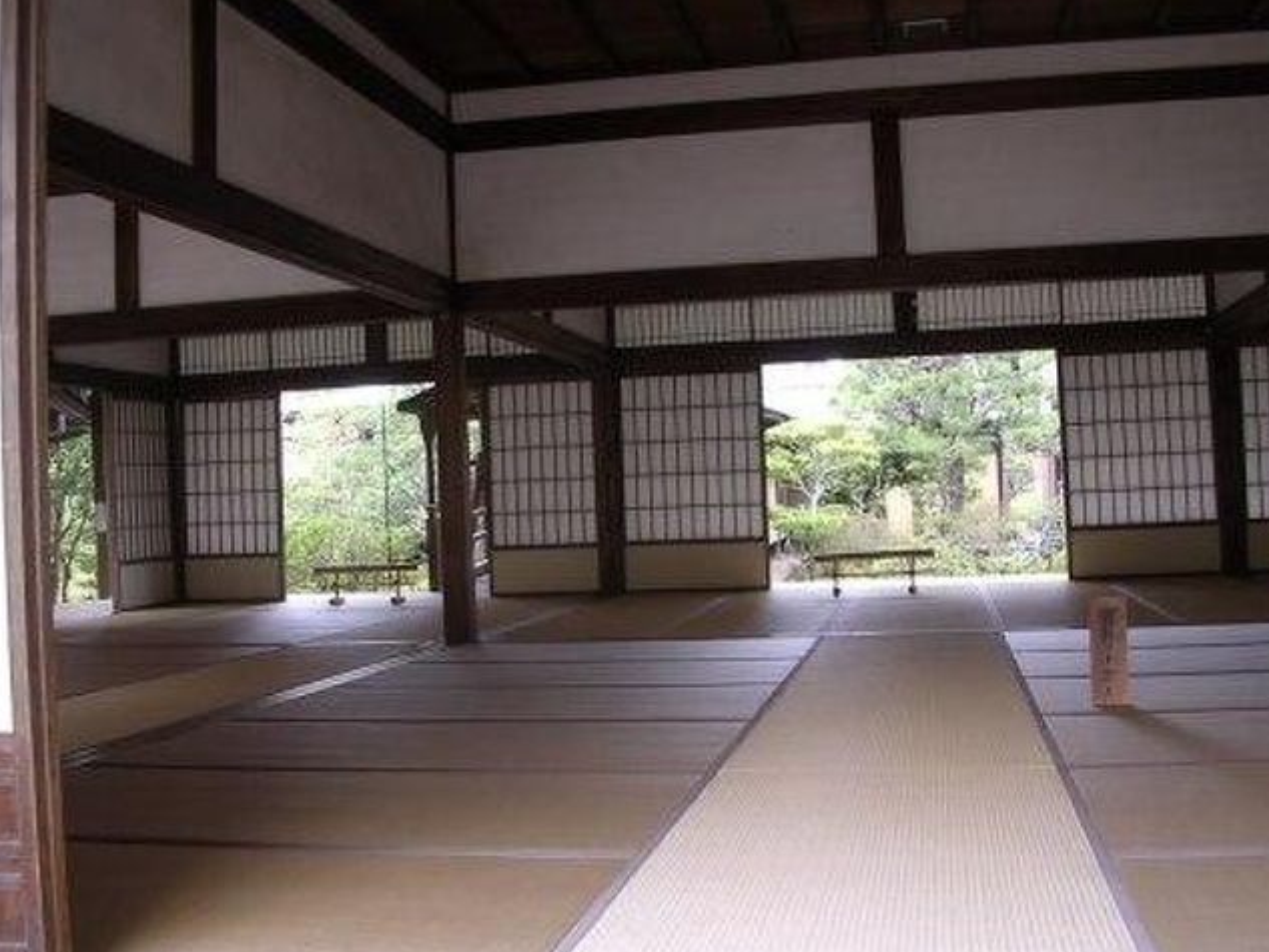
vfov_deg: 36.8
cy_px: 478
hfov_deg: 47.9
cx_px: 636
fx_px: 1430
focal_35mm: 39
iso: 100
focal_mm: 5.8
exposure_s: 1/22.6
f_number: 2.8
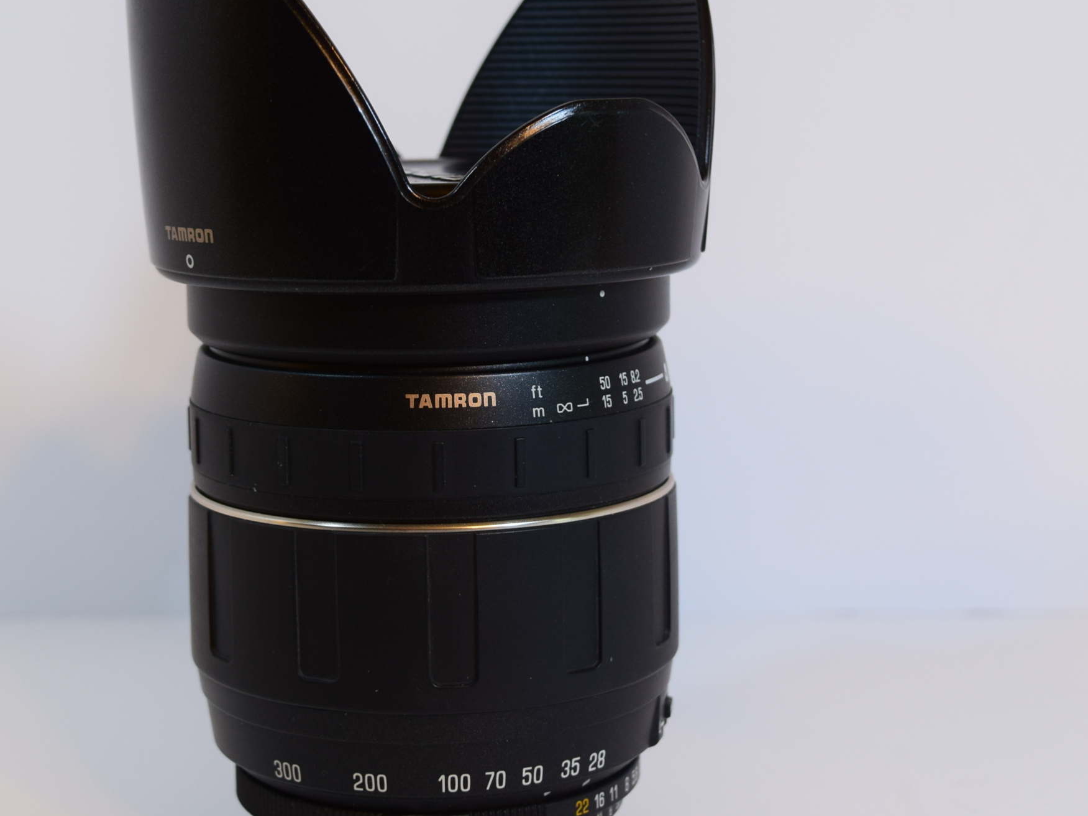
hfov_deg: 26.3
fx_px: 2326
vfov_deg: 19.9
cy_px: 376
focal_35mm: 74
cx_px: 452
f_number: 7.1
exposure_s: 1/40
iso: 400
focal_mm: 30
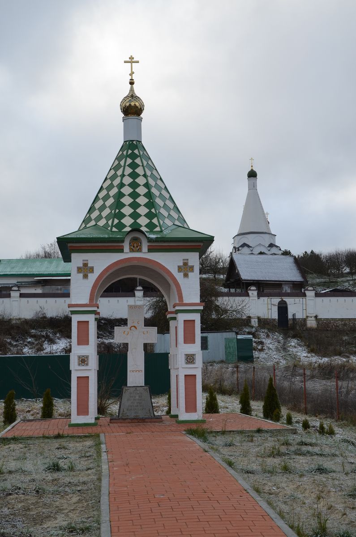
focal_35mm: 52
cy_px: 268
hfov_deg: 25.6
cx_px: 178
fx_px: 782
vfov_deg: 37.9
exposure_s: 1/250
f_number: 8
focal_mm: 35
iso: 200
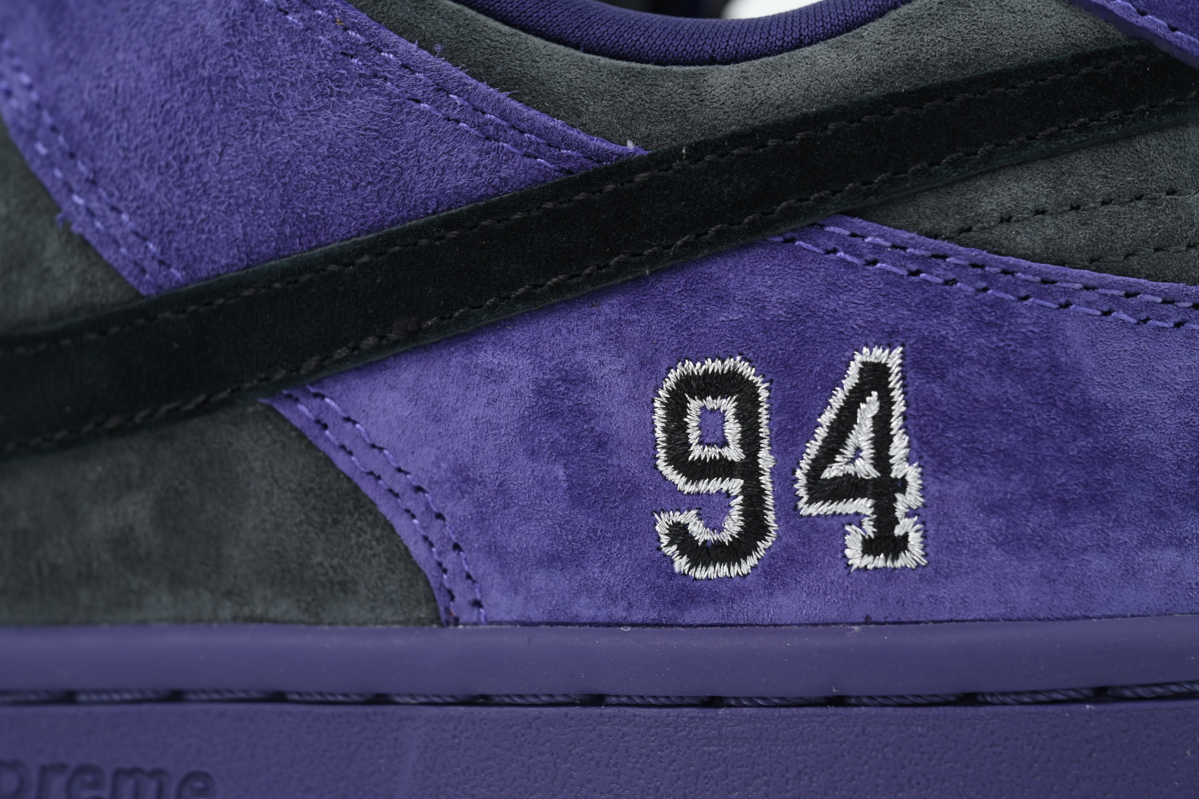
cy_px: 400
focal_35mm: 105
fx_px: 3497
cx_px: 600
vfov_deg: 13.0
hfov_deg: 19.5
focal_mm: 105
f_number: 10
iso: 400
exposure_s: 1/100
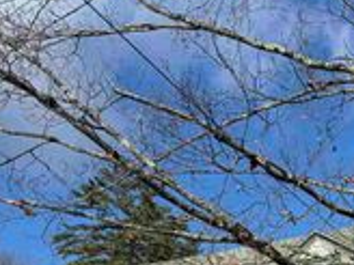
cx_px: 261
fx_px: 747
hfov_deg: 26.4
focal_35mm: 73
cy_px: 337
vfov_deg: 18.8
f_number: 1.78
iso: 80
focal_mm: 6.76
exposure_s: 1/5714
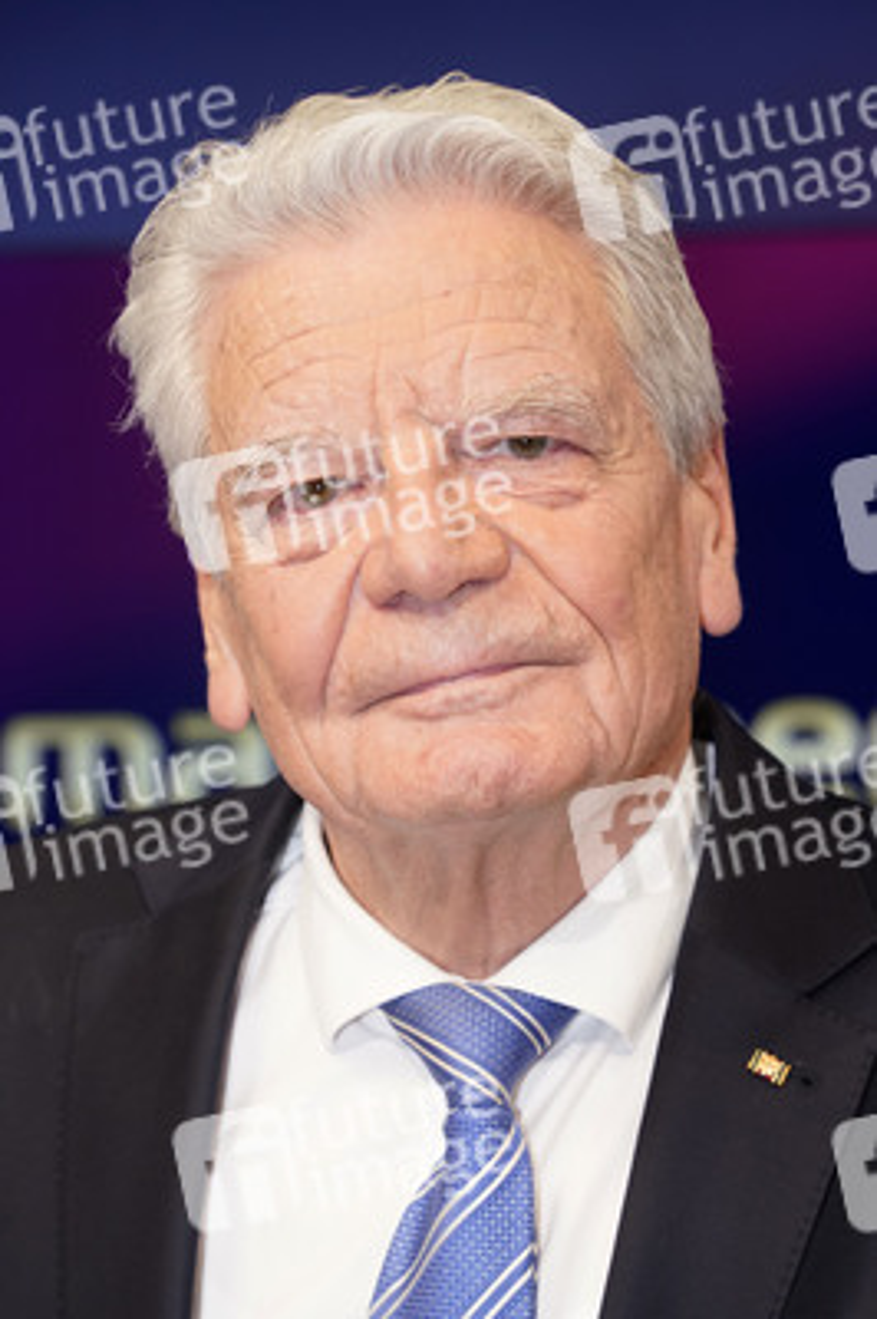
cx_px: 438
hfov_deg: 14.7
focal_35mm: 93
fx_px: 3404
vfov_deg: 21.9
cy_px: 660
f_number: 5.6
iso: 2000
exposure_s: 1/125
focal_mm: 93
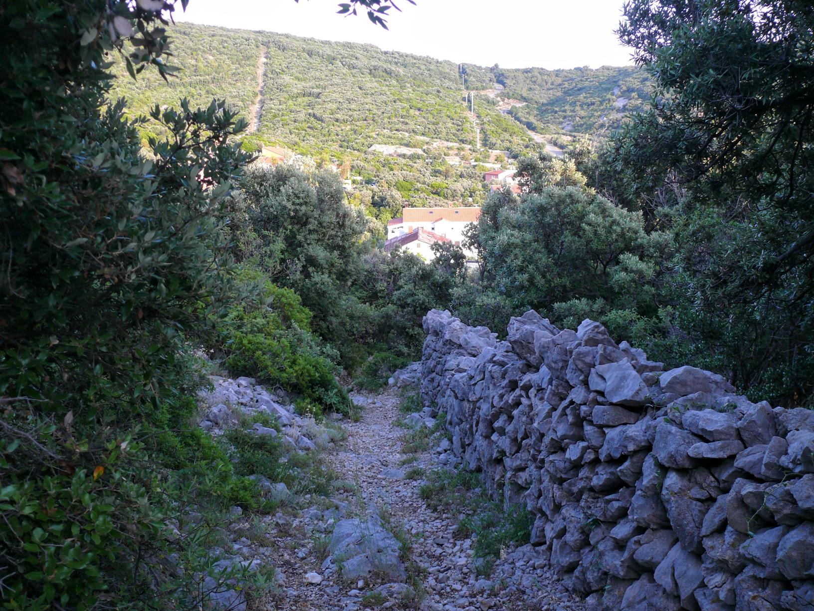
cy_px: 306
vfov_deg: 40.7
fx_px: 823
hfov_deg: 52.6
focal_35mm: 35
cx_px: 407
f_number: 2.8
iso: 100
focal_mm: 7.4
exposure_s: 1/60
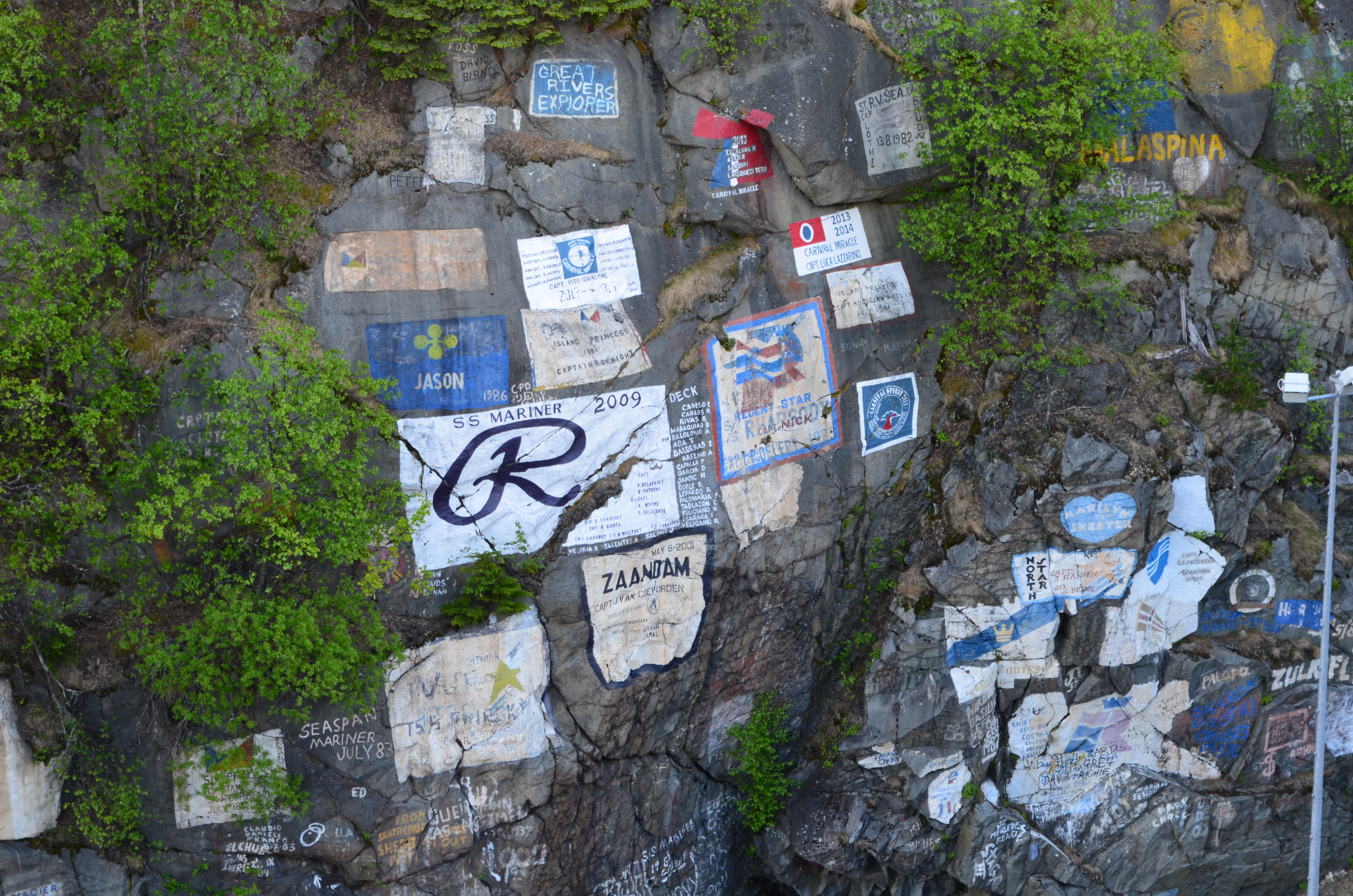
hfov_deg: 24.7
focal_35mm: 82
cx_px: 676
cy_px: 448
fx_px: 3094
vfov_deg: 16.5
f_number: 10
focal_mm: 55
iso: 400
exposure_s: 1/50
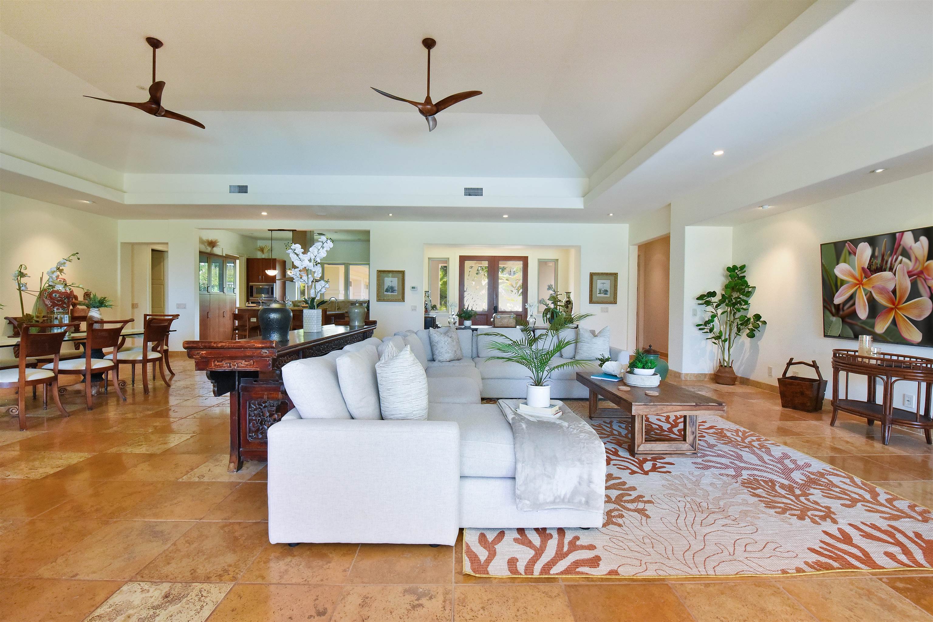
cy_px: 311
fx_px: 389
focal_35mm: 15
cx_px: 466
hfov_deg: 100.4
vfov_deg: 77.4
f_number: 16
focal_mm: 15
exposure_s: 1/60
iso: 500
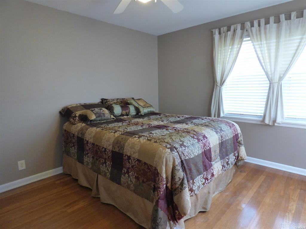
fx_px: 177
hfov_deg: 81.7
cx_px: 153
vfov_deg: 66.0
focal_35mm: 20
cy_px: 114
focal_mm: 3.58
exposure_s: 1/40
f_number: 2.8
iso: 400
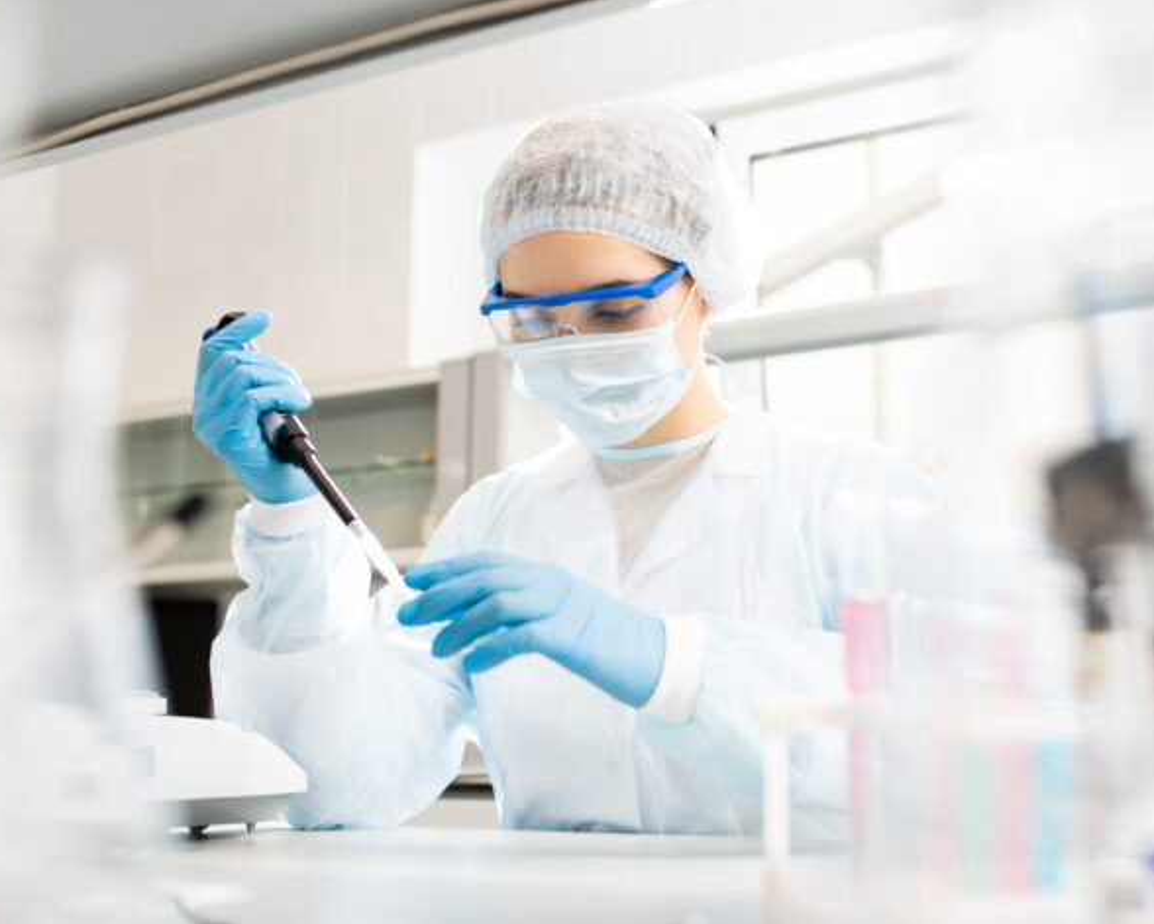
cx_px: 615
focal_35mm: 40
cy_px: 460
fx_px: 1367
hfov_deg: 45.7
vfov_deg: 37.4
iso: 500
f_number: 3.5
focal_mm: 35
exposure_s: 1/200
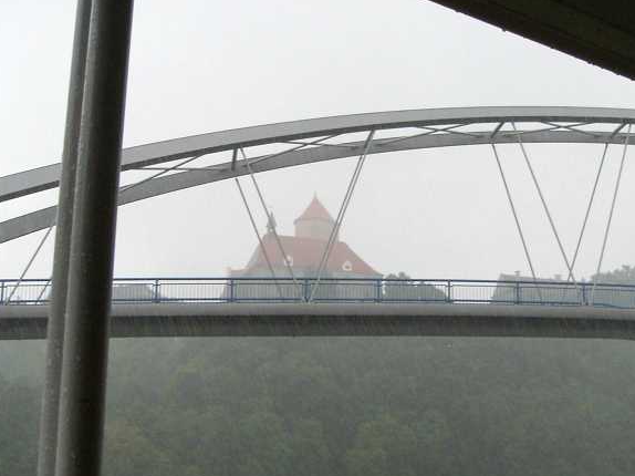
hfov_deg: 36.0
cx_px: 399
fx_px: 972
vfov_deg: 27.3
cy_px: 328
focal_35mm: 53
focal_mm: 6.3
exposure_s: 1/80
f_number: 3.1
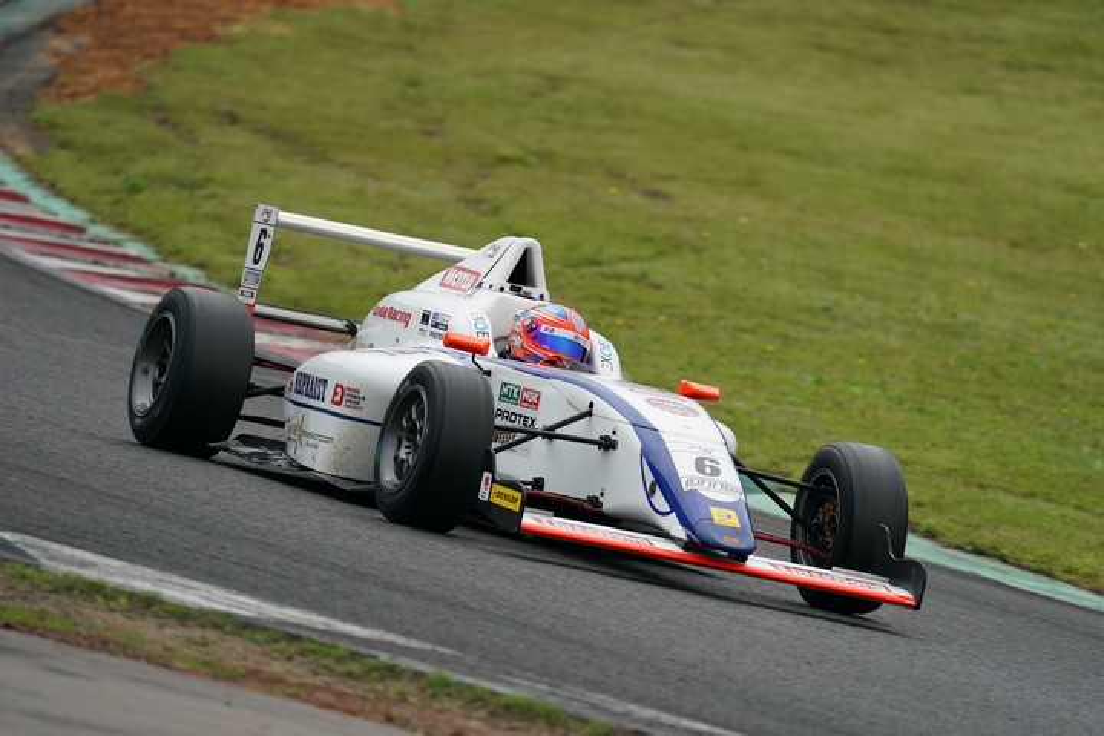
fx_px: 17325
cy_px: 368
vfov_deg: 2.4
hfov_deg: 3.6
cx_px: 552
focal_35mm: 565
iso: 800
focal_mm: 565
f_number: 6.3
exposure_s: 1/800
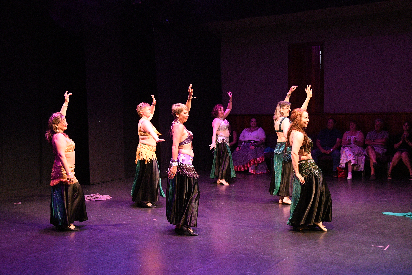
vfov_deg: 29.9
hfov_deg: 43.6
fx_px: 515
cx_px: 196
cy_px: 143
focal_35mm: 45
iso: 6400
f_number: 4
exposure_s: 1/200
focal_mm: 28
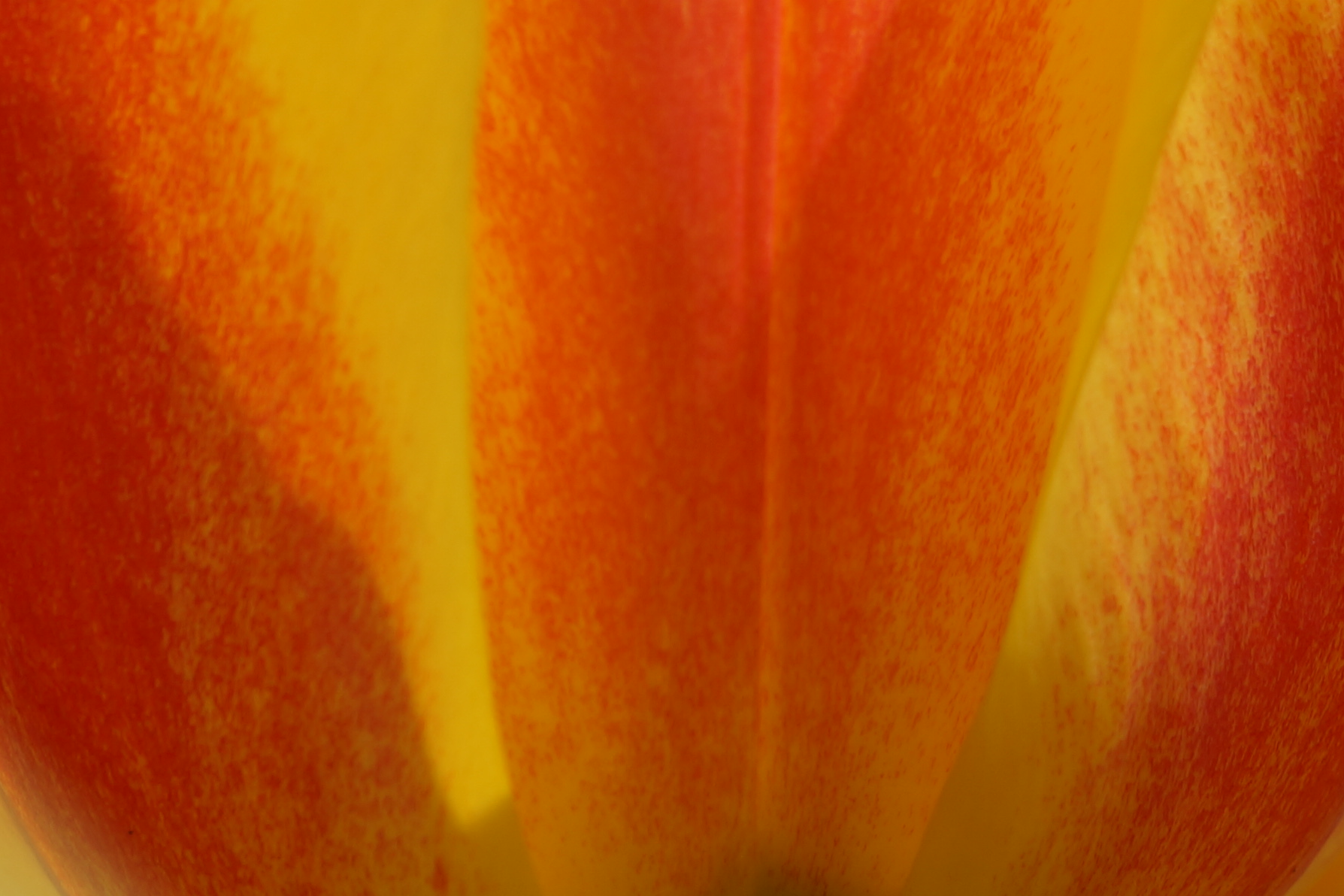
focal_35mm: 1342
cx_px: 1264
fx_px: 50097
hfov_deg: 1.5
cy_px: 403
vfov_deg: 1.0
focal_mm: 400
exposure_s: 1/200
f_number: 10
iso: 100
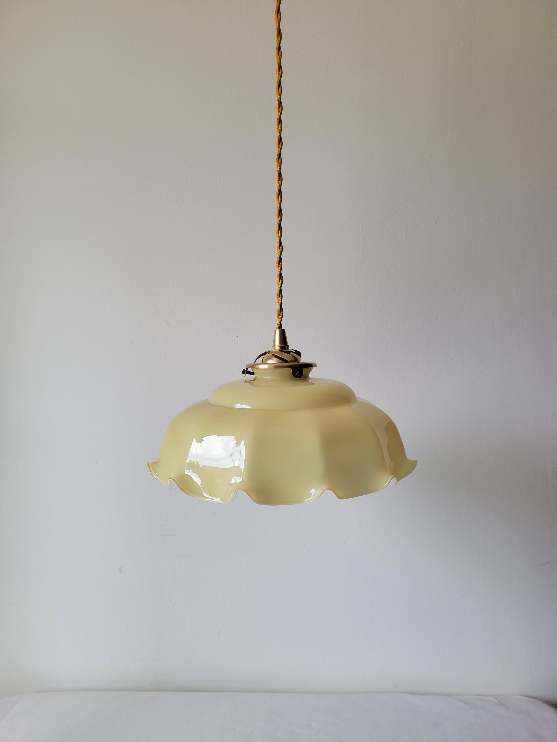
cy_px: 371
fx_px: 558
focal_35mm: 26
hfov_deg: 53.1
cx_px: 278
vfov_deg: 67.3
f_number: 1.8
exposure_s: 1/276
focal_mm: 5.4
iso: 40
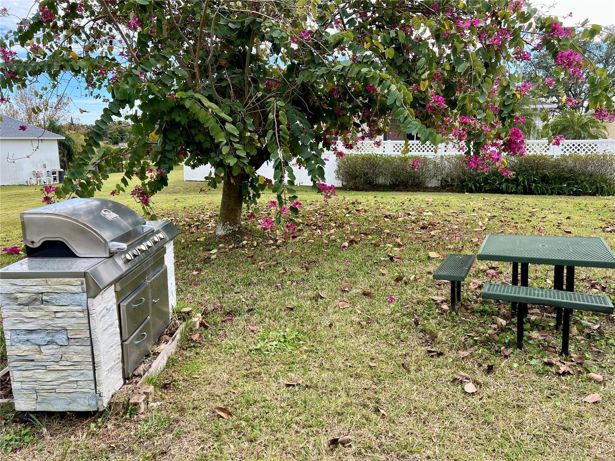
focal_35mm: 26
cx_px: 308
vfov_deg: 53.1
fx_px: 462
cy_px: 230
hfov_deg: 67.3
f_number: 1.5
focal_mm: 5.7
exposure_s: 1/924
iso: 50
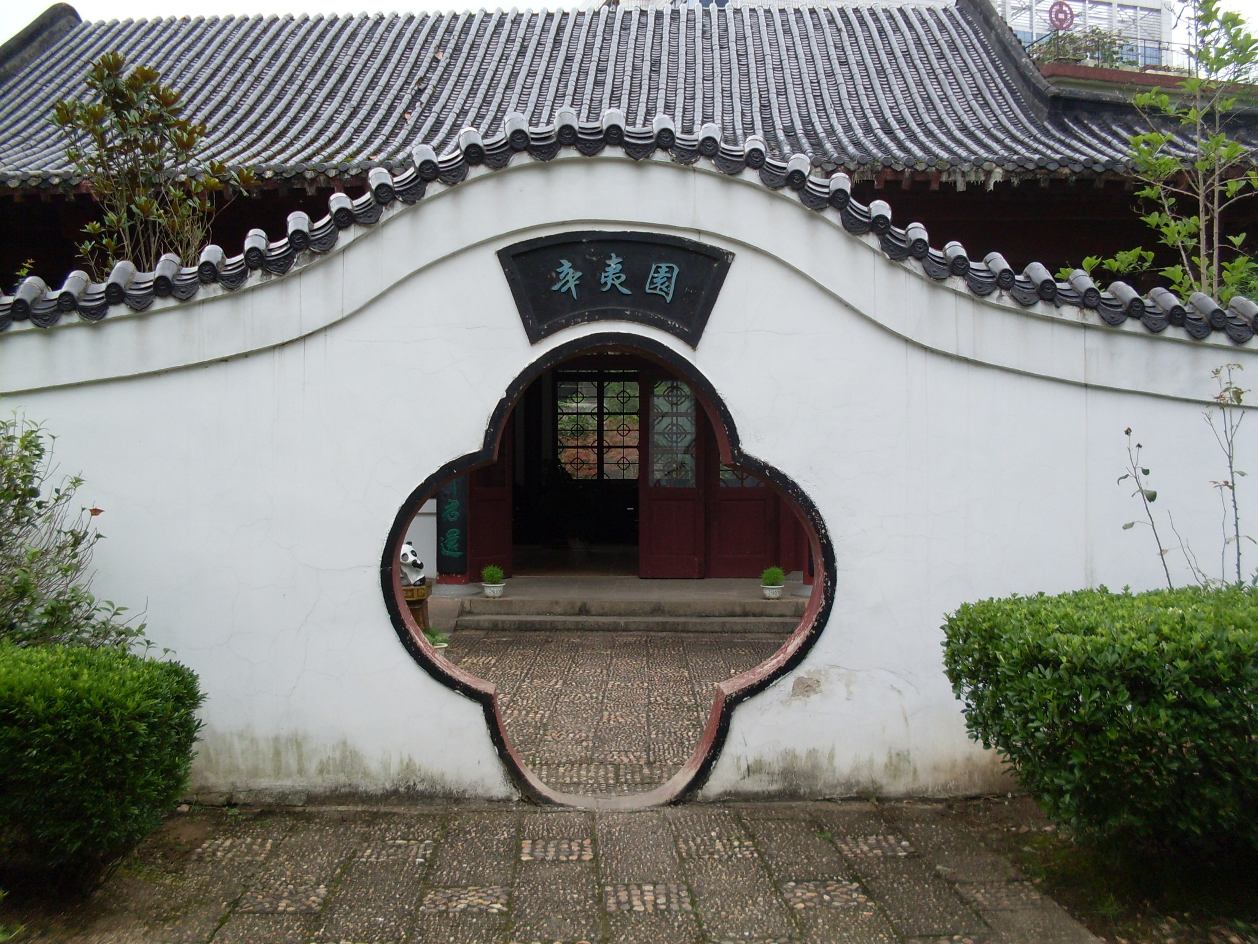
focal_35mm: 38
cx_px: 629
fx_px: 1381
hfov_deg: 49.0
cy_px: 472
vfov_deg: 37.7
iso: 80
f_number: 2.8
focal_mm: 6.3
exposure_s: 1/500
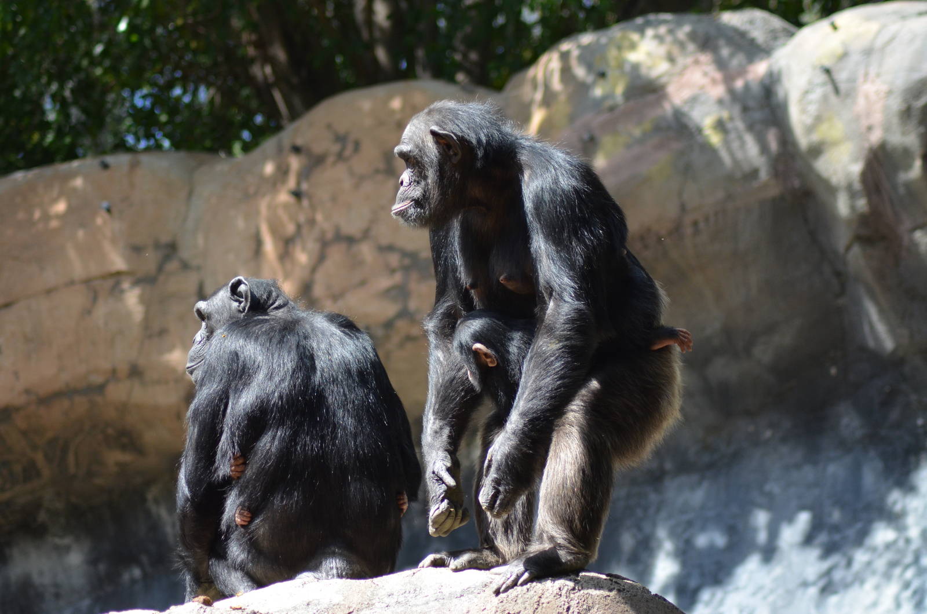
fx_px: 5782
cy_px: 307
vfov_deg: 6.1
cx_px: 464
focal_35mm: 225
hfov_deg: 9.2
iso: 640
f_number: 4.2
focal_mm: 150
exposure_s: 1/1000
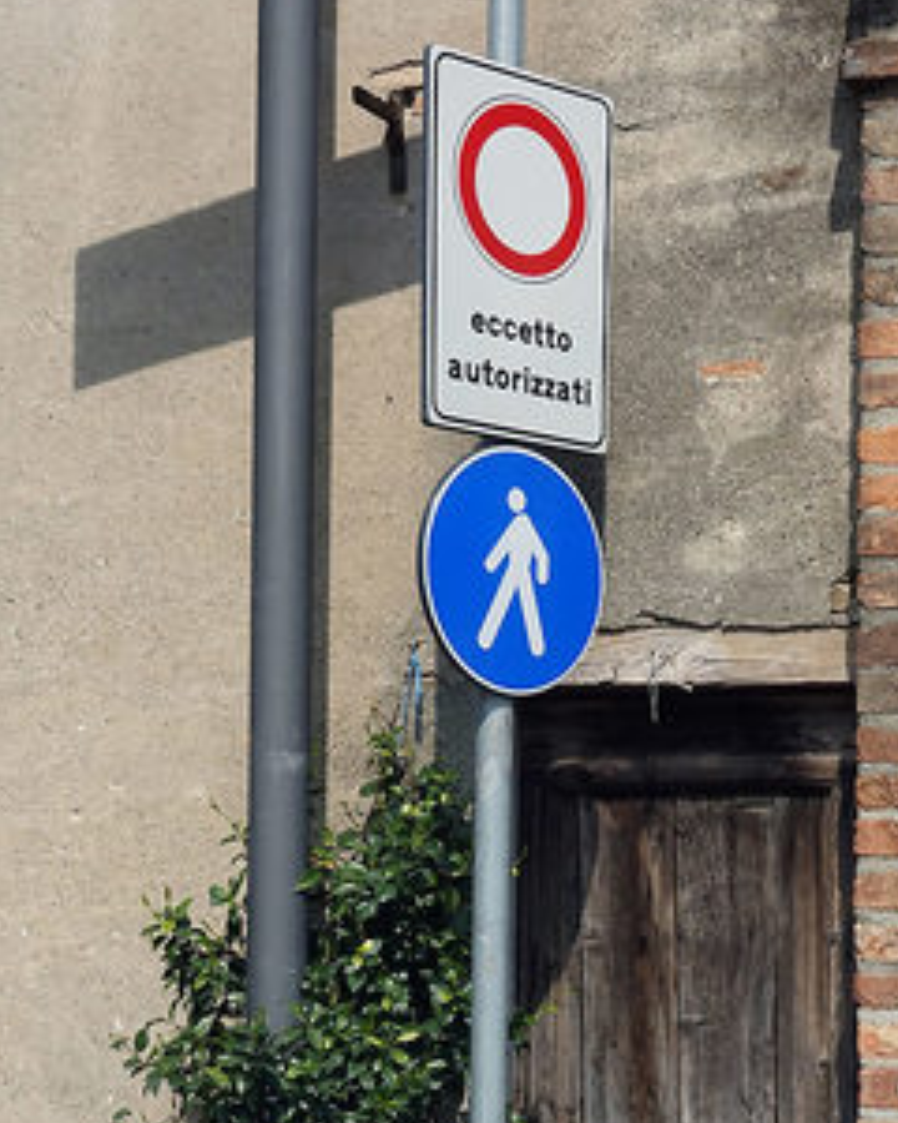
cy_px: 861
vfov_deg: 24.4
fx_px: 2558
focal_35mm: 77
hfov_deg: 19.8
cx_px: 617
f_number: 8
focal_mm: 15.17
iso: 400
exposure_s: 1/1000
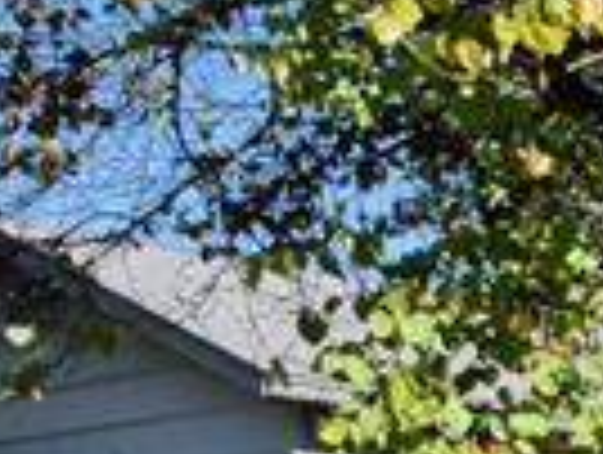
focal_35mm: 137
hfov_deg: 9.9
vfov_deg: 9.5
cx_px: 1937
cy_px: 1119
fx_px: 2391
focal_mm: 9
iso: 800
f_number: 9
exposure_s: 1/500
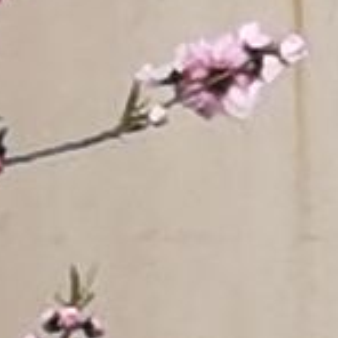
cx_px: -493
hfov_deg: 1.1
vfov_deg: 1.1
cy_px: -683
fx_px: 17896
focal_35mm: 1620
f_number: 2.4
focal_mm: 7.48
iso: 64
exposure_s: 1/100
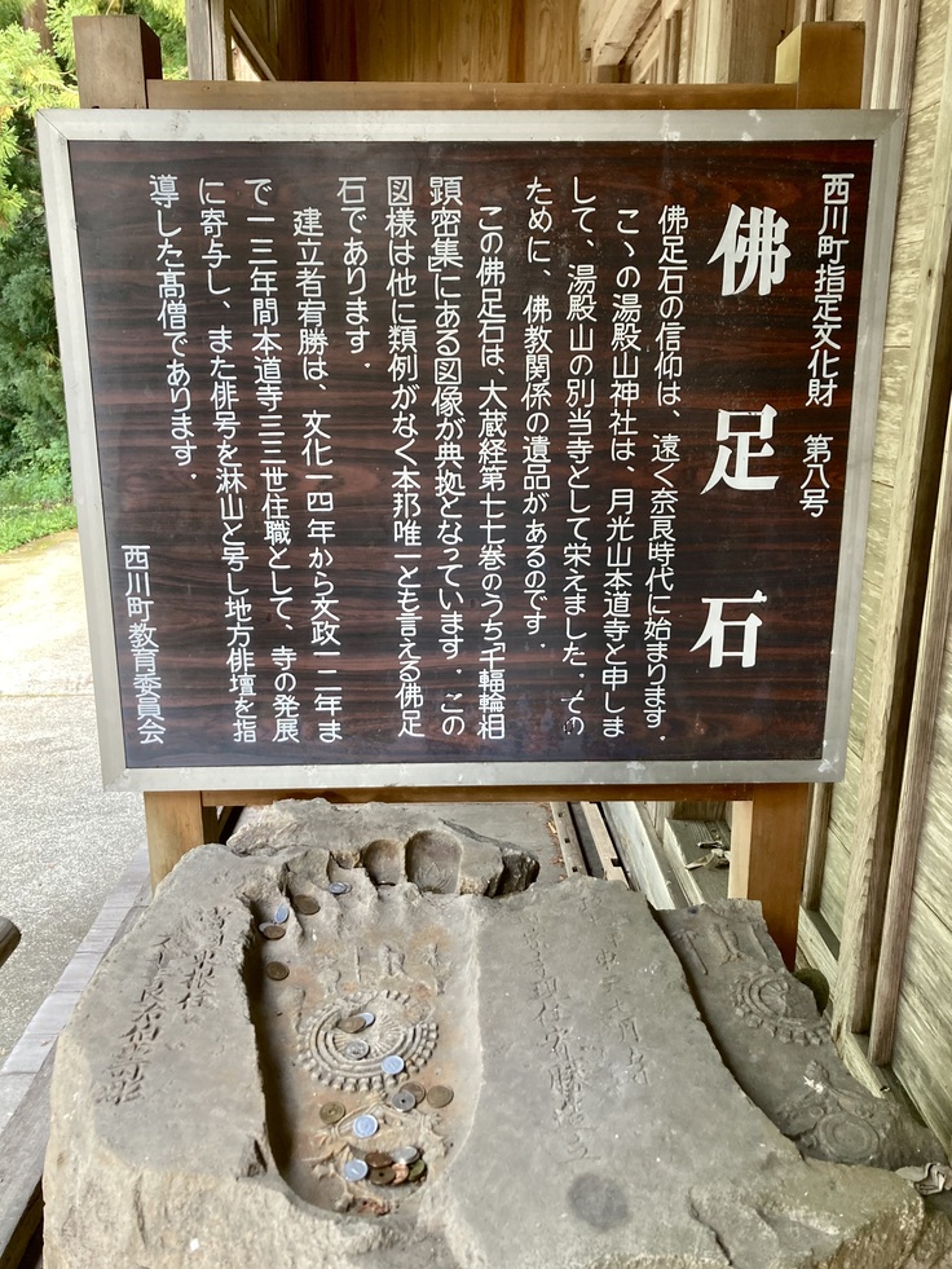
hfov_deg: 49.8
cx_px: 476
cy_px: 634
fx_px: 1027
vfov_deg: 63.4
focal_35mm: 28
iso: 100
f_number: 1.8
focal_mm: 3.99
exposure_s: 1/60
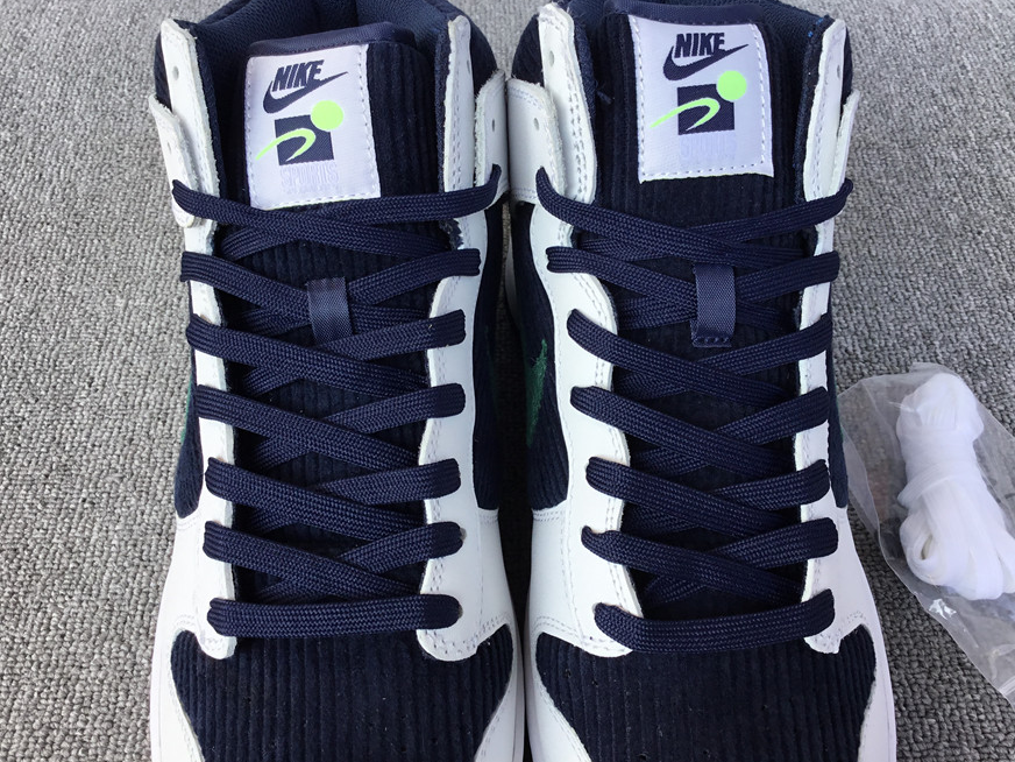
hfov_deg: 56.8
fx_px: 938
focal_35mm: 32
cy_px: 371
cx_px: 505
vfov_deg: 44.2
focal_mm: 3.3
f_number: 2.4
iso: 25
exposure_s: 1/203
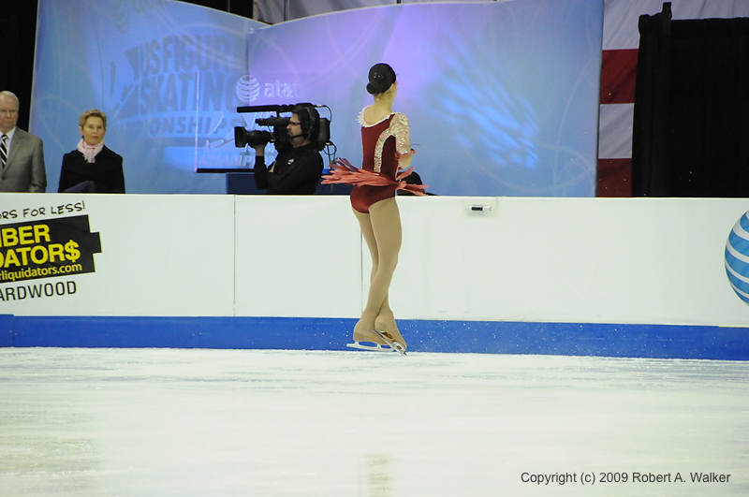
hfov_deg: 6.9
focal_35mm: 300
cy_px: 248
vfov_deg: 4.6
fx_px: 6233
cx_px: 374
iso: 3200
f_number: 5.6
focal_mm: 200
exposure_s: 1/640
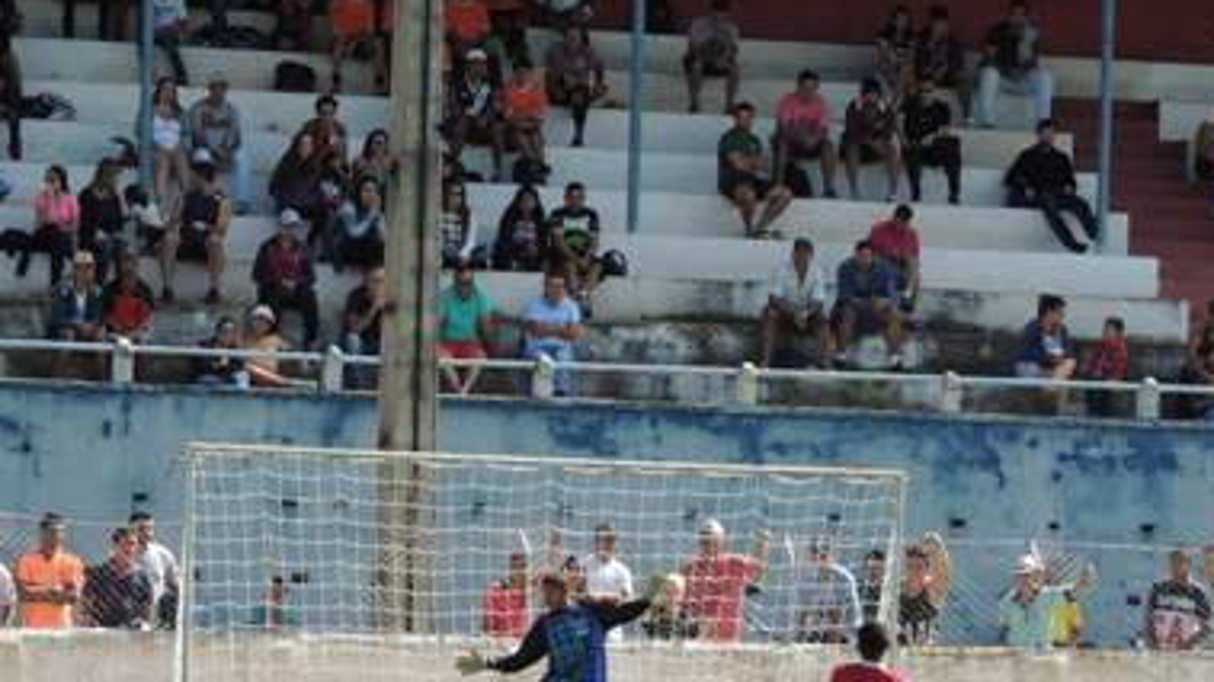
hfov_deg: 11.7
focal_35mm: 184
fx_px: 5922
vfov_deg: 6.6
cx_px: 359
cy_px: 503
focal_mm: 17.8
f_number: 4.1
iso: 100
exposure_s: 1/400
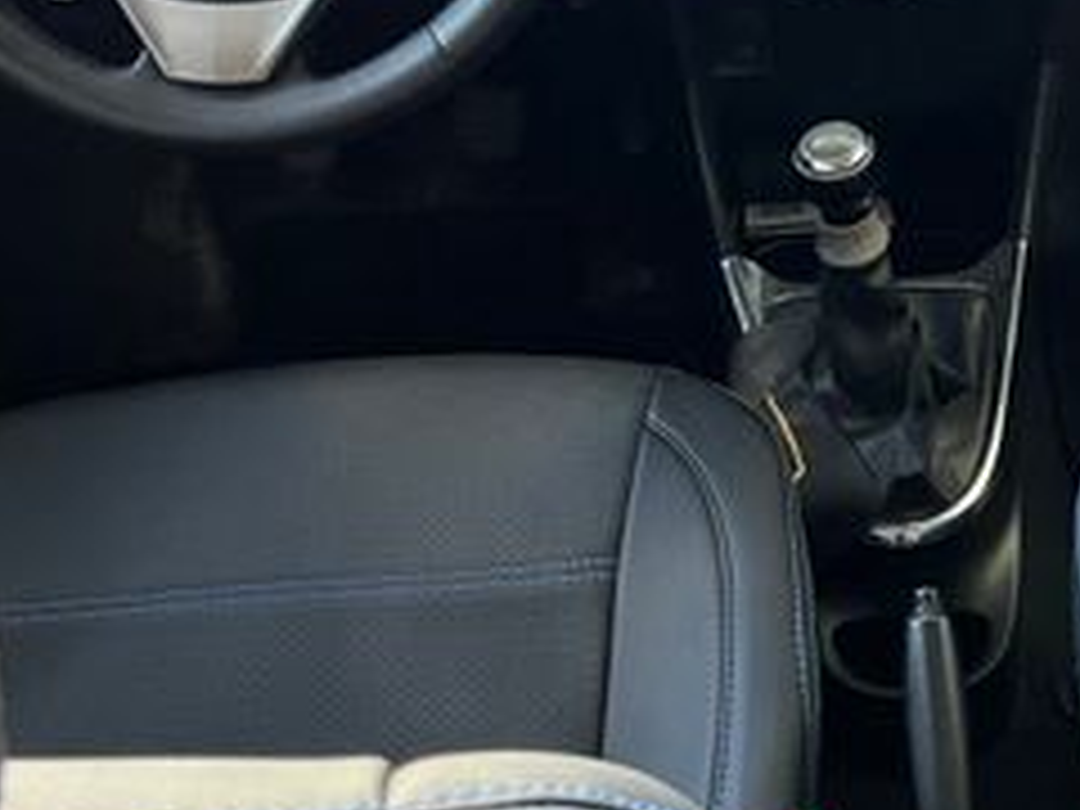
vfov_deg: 28.0
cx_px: 828
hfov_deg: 36.5
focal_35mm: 51
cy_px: 158
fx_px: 1591
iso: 320
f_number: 1.5
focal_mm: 5.7
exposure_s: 1/60
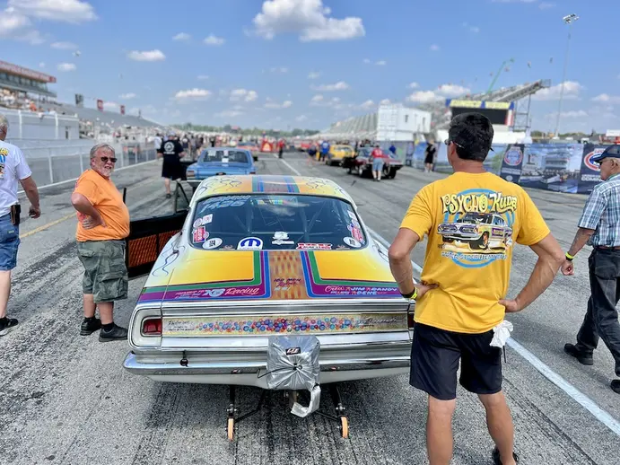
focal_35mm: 26
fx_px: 466
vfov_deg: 53.0
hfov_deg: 67.3
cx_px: 310
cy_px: 232
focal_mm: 5.7
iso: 50
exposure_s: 1/2762
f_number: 1.5
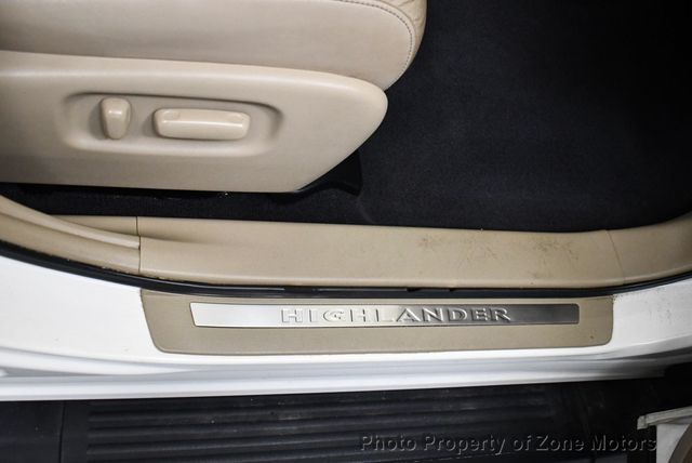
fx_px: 693
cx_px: 346
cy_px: 232
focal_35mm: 36
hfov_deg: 53.1
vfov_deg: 36.9
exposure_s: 1/125
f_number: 3.5
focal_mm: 18
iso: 2500
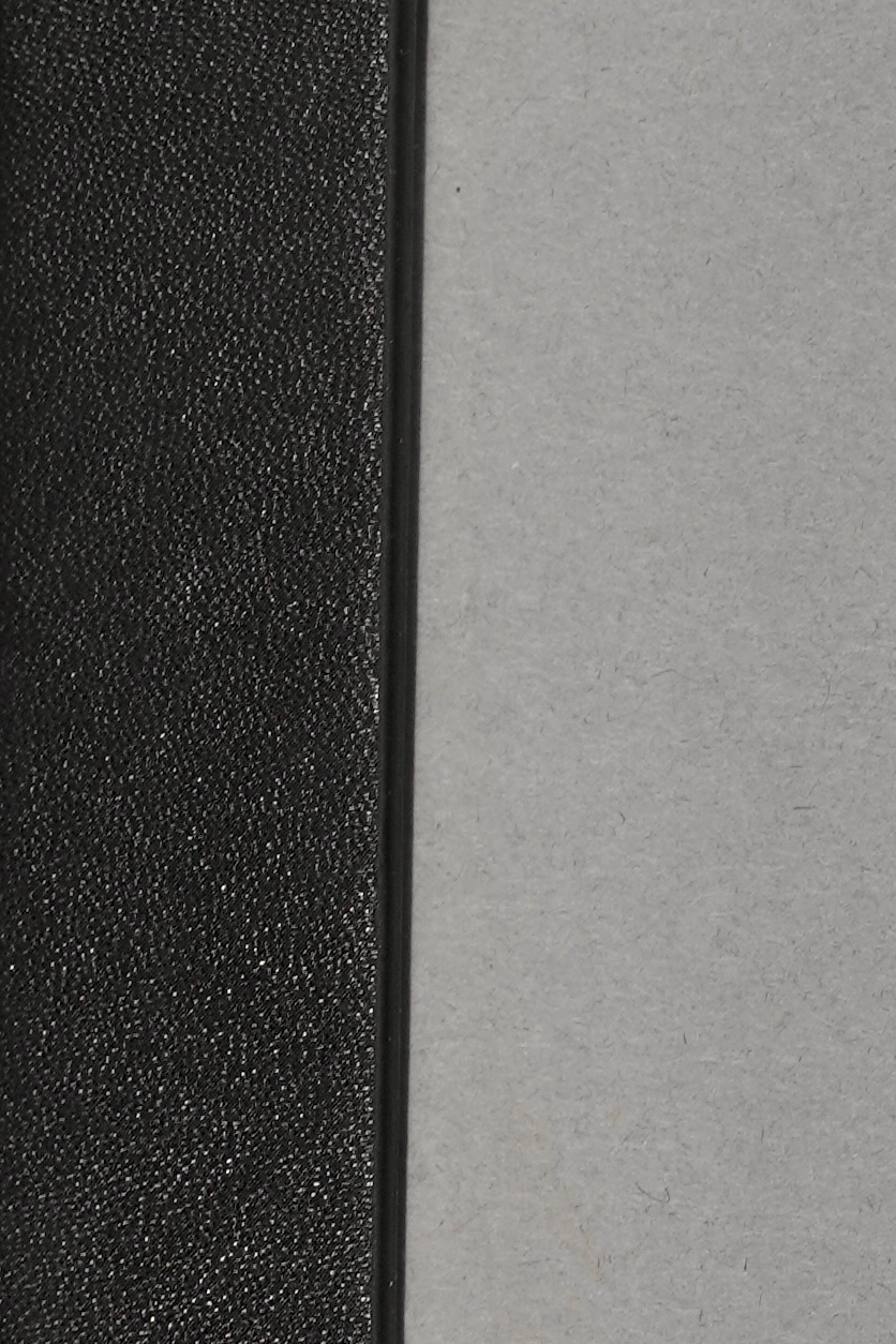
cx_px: -185
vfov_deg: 14.5
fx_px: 5264
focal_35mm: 141
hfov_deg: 9.6
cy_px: 488
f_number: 5.6
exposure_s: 1/200
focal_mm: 39
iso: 200
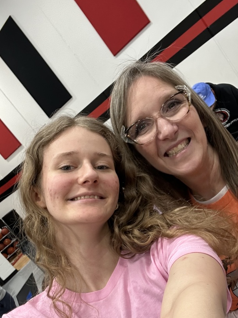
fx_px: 348
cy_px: 192
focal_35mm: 38
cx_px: 137
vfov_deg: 48.7
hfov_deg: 37.6
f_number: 1.9
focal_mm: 2.69
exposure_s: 1/60
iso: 80
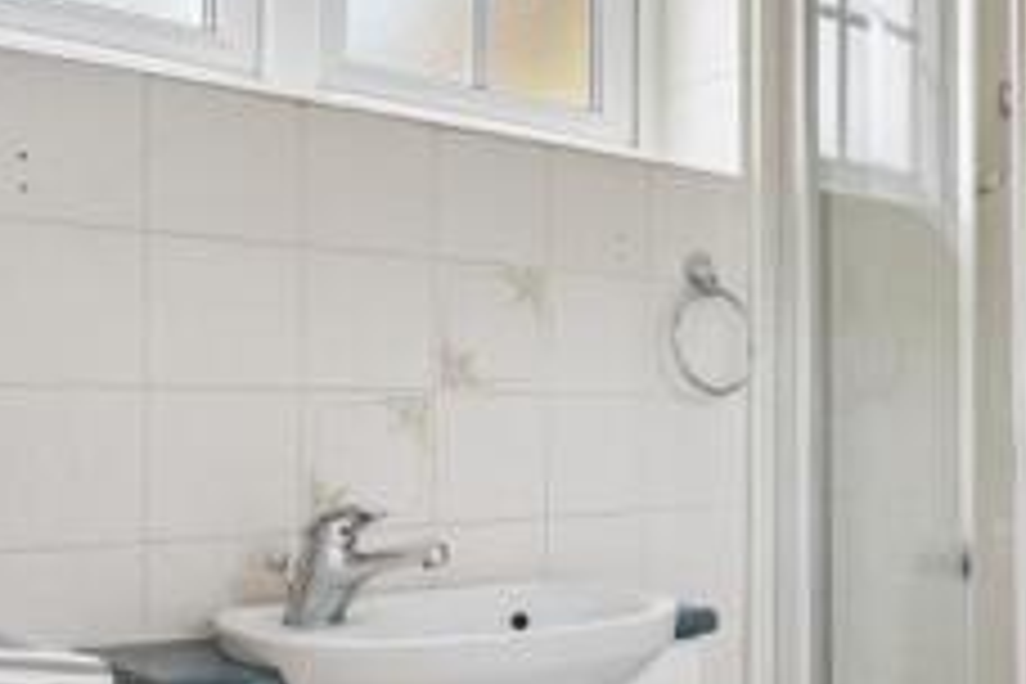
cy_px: 457
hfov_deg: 39.6
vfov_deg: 29.0
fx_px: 1311
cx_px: 925
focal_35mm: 46
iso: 320
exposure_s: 1/4
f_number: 8
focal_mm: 16
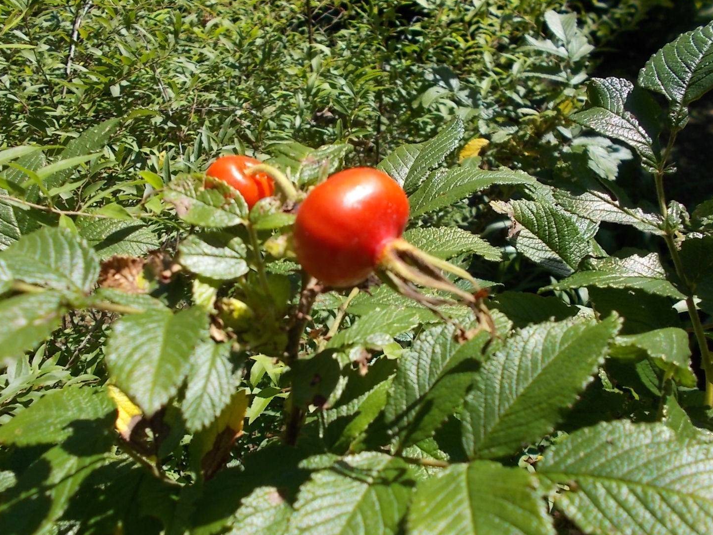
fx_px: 597
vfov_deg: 48.2
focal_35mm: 29
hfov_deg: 61.6
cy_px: 239
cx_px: 349
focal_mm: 4.6
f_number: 8
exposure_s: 1/100
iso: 80
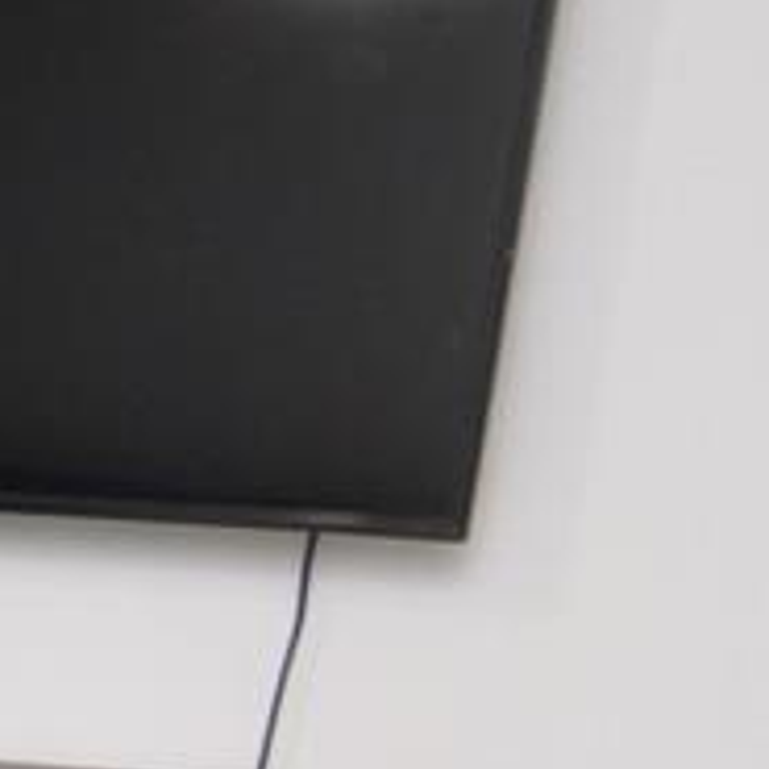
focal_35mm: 132
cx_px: -1875
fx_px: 3318
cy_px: 1129
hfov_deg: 9.1
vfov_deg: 12.6
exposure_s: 1/60
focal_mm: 12
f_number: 4
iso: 450
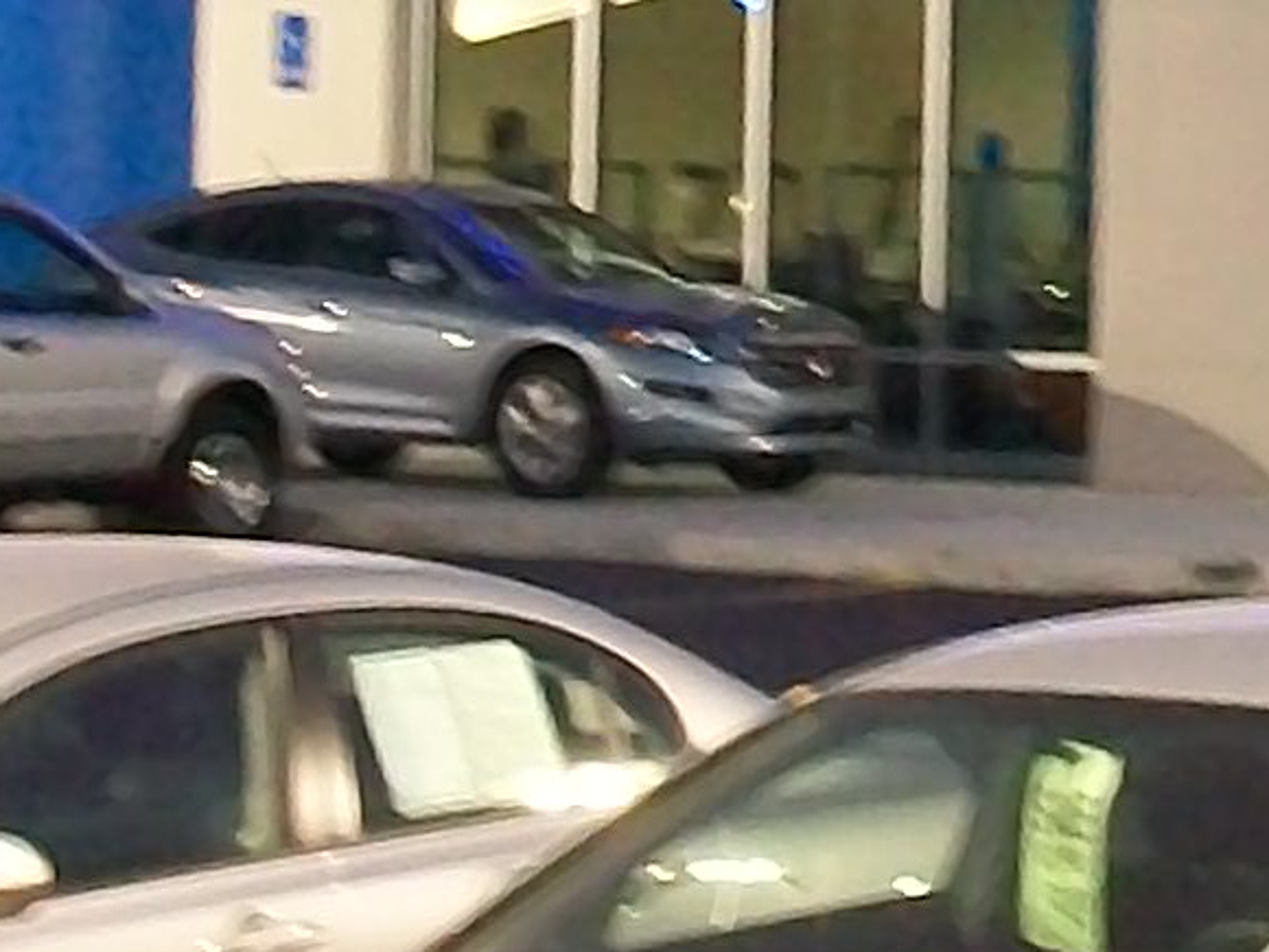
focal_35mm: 202
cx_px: 1440
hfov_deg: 9.7
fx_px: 7405
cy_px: 381
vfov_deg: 7.4
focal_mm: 5.7
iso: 160
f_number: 2.8
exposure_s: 1/15
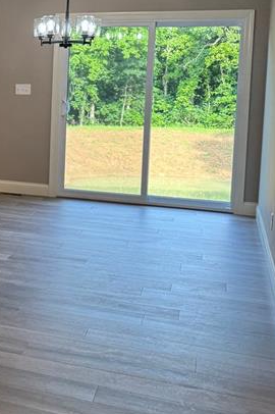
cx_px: -170
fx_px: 723
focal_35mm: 63
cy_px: 124
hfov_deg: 18.4
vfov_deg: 31.6
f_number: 1.78
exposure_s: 1/120
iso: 125
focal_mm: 6.76
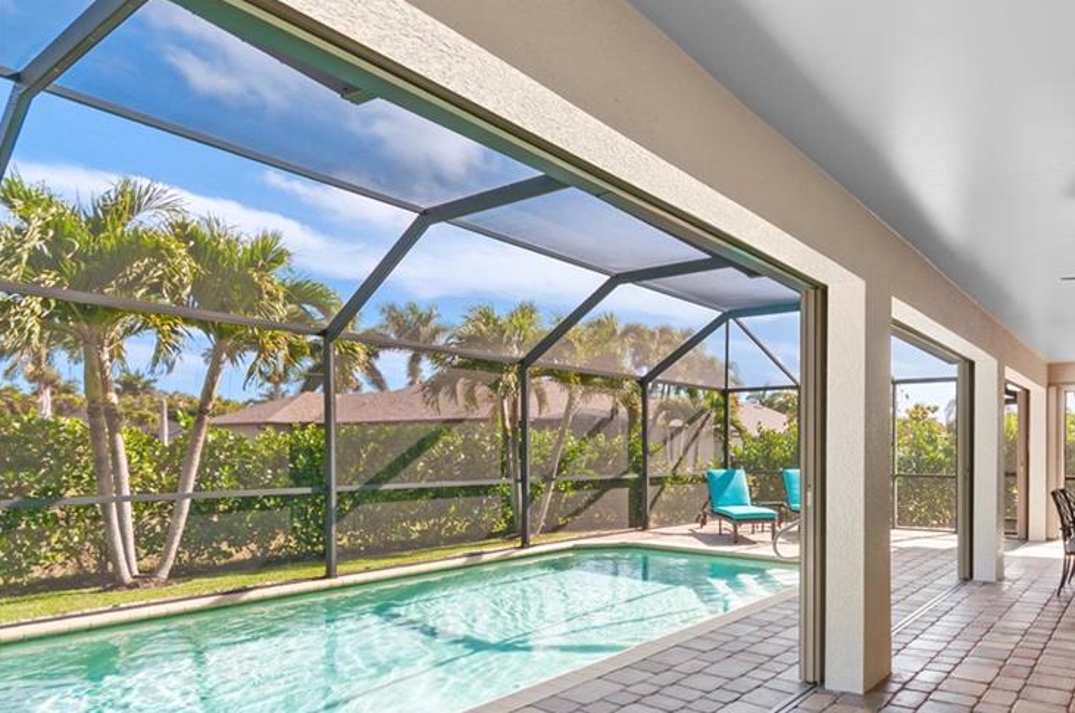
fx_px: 626
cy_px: 448
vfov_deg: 58.5
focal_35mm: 21
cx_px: 747
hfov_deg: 77.7
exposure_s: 1/60
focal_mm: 10
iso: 200
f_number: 6.3
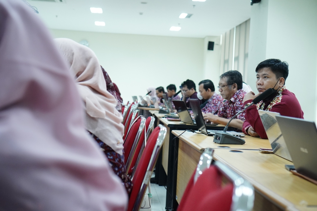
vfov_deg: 25.7
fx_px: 462
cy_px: 106
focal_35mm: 52
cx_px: 158
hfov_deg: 37.9
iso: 1600
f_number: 2.8
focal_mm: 35
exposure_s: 1/100
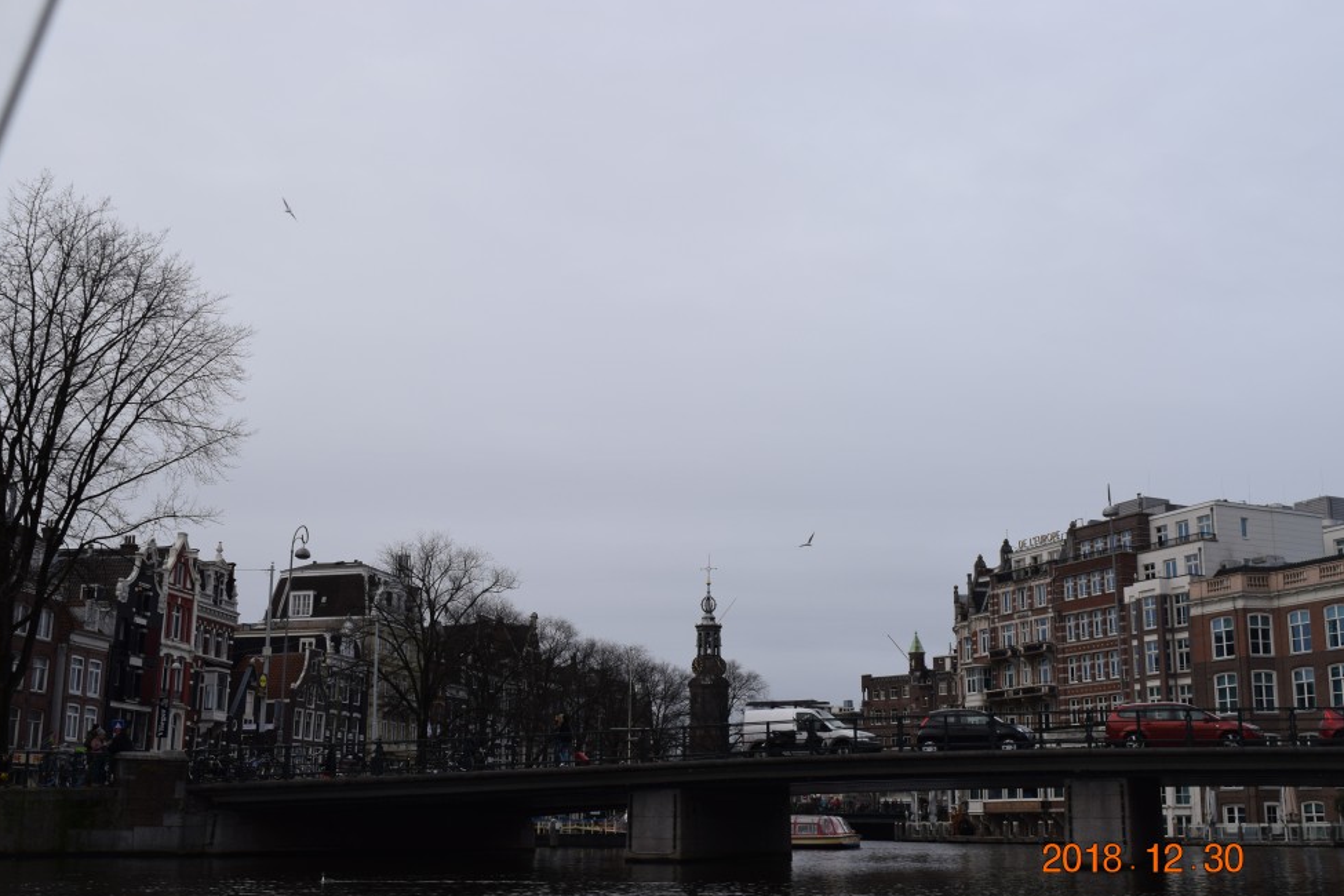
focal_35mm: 43
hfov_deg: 45.9
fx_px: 1587
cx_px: 671
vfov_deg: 31.5
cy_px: 459
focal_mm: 27
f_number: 8
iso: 280
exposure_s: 1/250
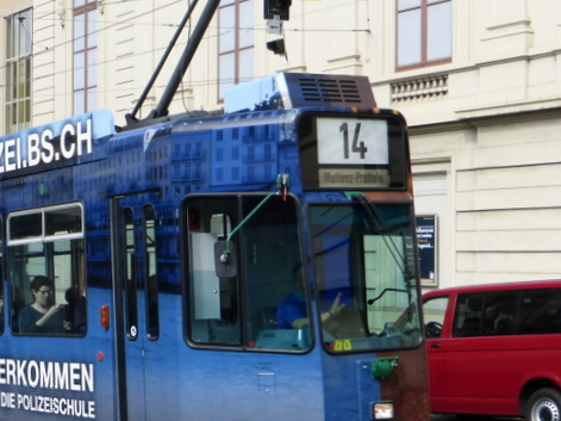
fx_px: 1377
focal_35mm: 85
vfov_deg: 17.3
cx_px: 77
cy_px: 254
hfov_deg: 22.6
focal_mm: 6.9
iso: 100
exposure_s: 1/500
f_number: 3.9
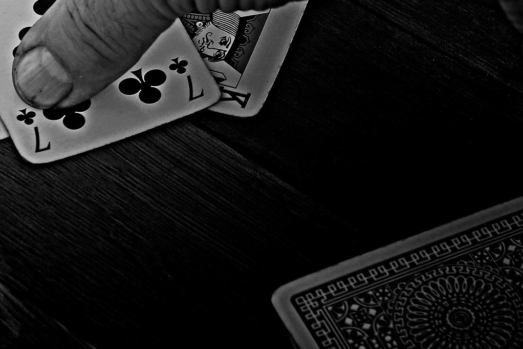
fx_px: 2832
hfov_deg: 10.5
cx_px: 81
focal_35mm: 195
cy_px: -11
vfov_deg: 7.0
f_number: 5
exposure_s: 1/200
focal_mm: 55
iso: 200
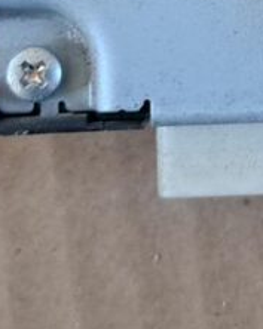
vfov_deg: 12.2
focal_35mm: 148
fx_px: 1443
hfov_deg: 10.3
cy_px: -216
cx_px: 264
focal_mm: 5.23
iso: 400
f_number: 1.8
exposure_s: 1/50
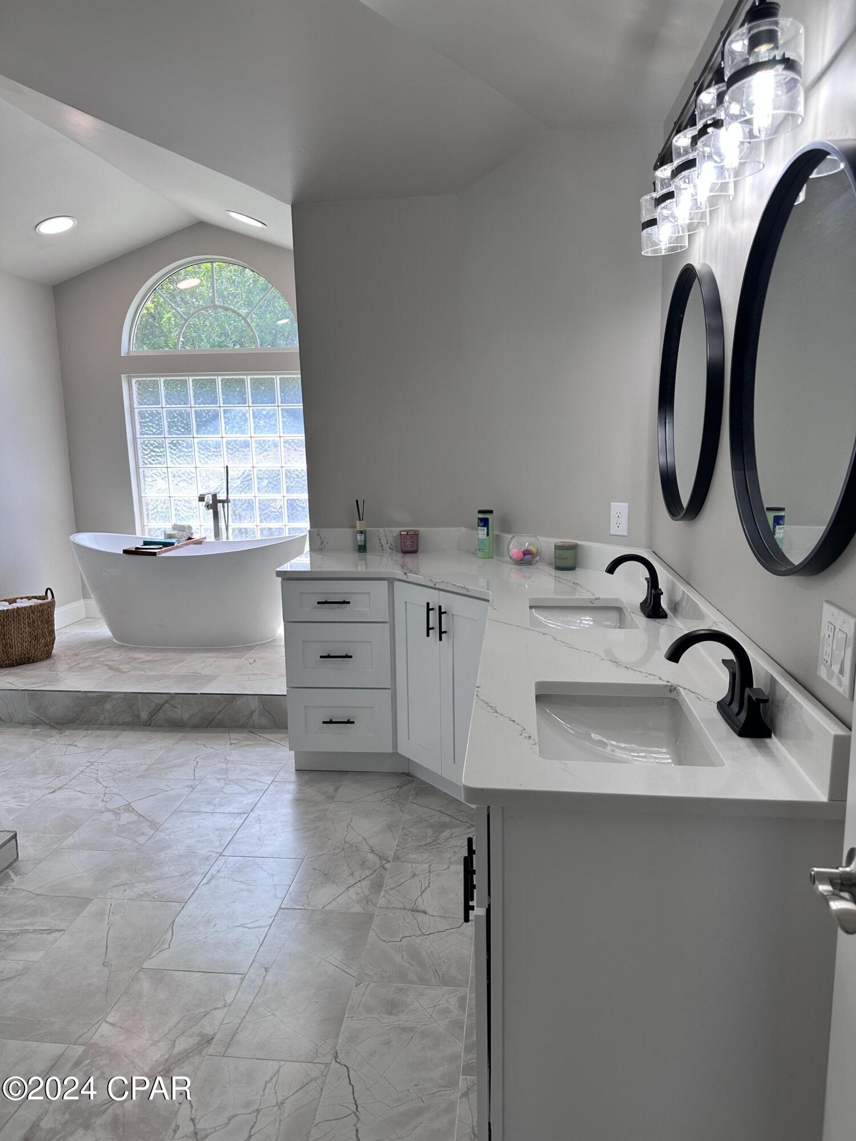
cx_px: 428
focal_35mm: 24
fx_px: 791
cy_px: 570
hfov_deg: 56.8
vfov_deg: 71.6
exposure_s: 1/194
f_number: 1.78
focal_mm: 6.86
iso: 80
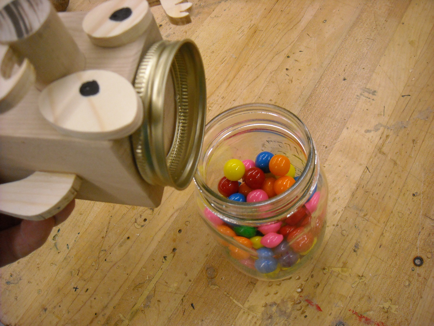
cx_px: 217
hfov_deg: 52.6
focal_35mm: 35
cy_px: 163
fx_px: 439
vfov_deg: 40.7
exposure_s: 1/60
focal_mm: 5.7
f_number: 2.8
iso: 308
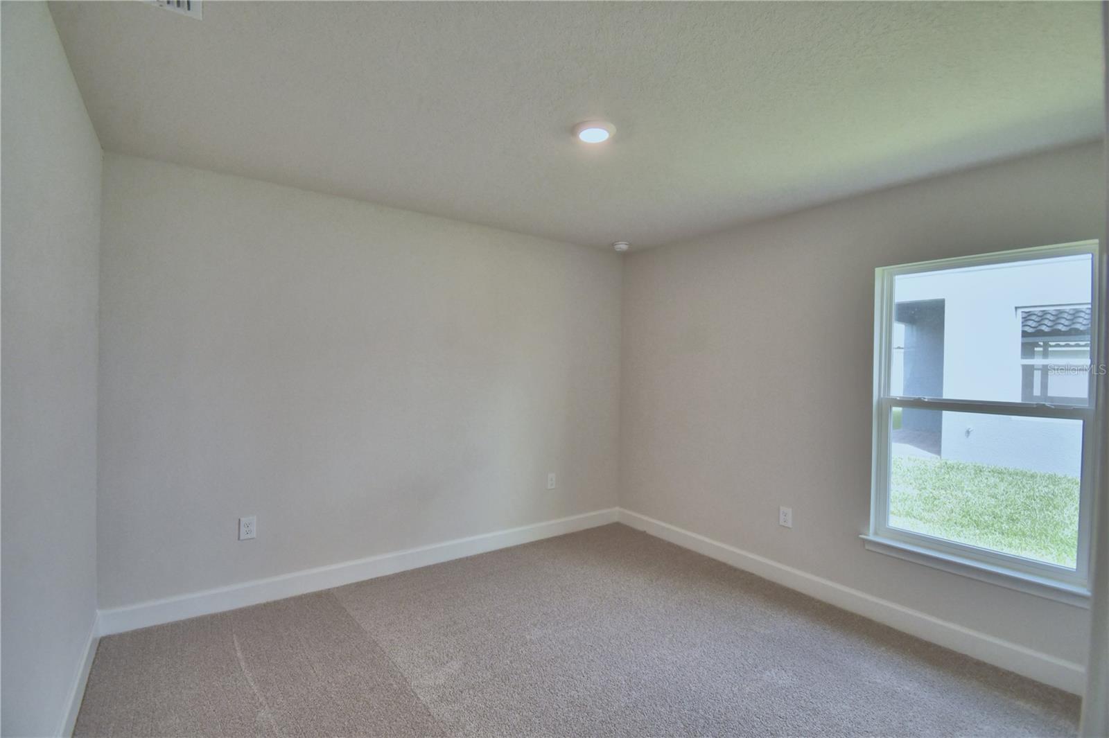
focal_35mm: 15
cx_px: 554
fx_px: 462
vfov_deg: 77.3
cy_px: 369
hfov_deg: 100.4
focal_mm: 10
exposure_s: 1/125
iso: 400
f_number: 4.5
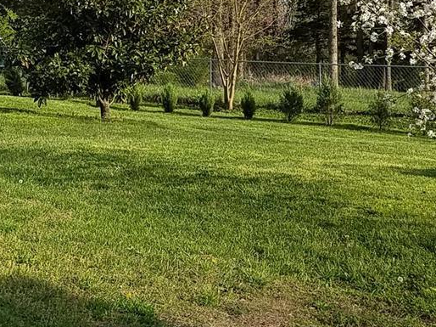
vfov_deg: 17.8
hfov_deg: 23.6
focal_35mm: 81
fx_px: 1020
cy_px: 8
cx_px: 59
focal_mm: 4.2
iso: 50
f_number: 1.7
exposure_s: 1/1360
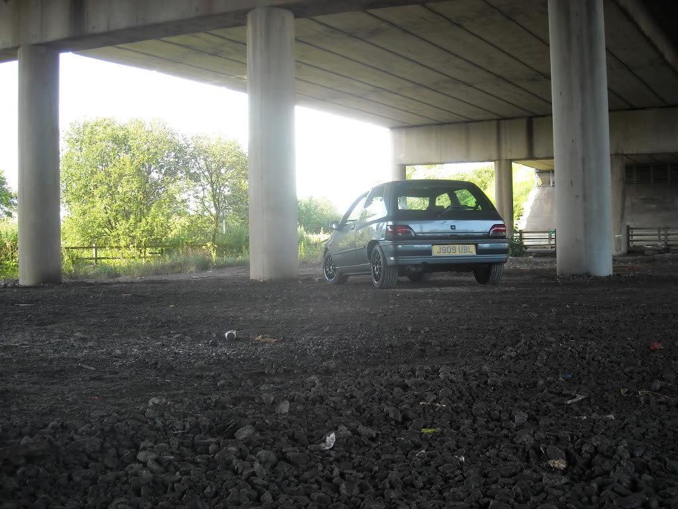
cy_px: 254
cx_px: 339
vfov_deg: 40.7
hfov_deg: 52.6
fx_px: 686
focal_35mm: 35
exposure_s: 1/100
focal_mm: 5.7
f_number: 2.8
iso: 64
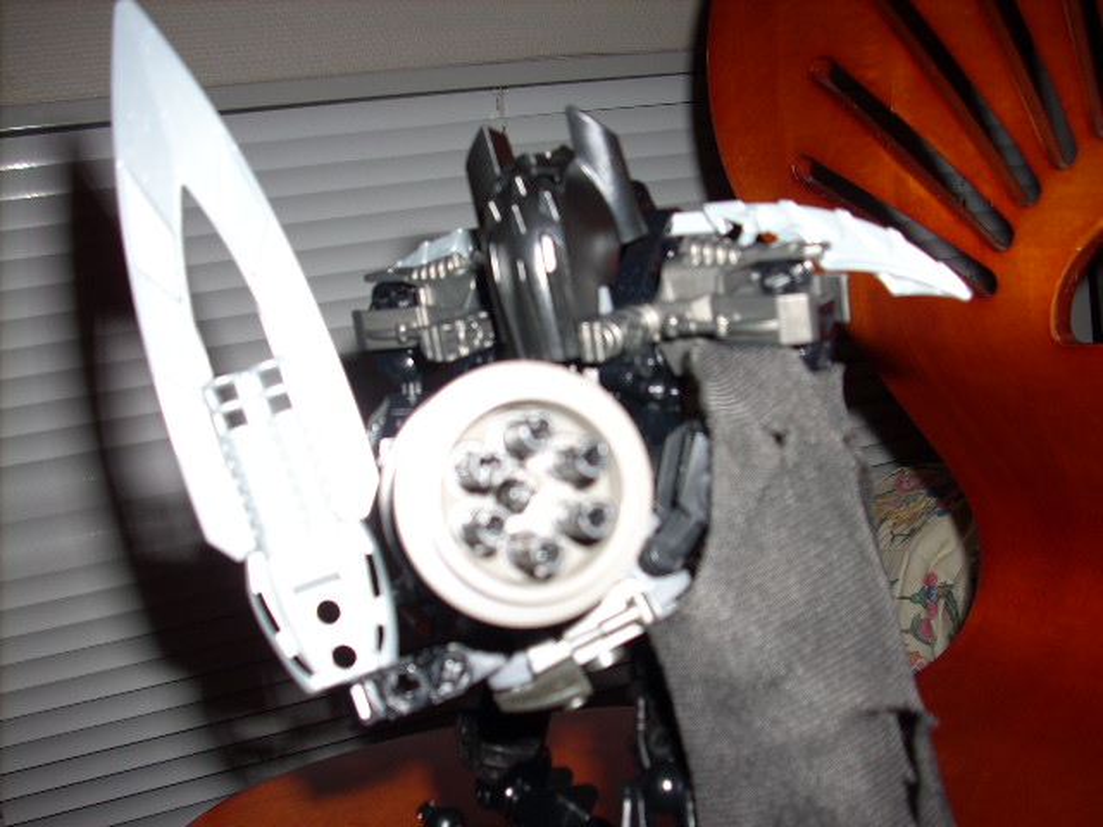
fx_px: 1179
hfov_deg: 50.1
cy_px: 414
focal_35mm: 37
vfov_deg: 38.7
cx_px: 552
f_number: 2.8
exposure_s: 1/60
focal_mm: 6.2
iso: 64
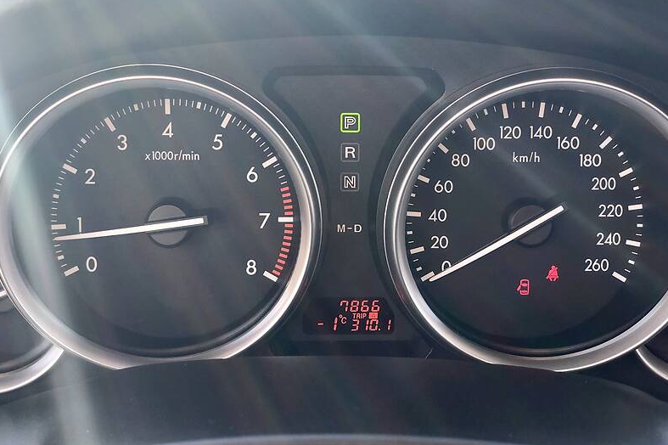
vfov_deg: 24.6
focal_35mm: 55
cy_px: 205
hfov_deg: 36.3
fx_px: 1020
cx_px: 337
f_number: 2.4
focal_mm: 6
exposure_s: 1/60
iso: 25
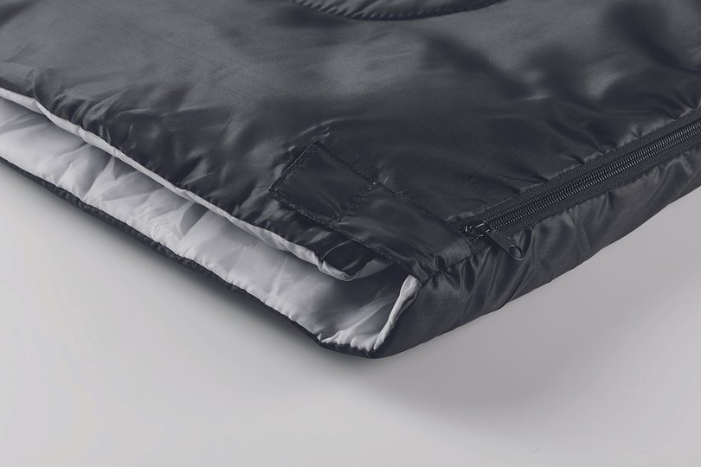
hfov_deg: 14.7
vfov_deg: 9.8
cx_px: 395
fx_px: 2726
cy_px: 182
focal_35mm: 140
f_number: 14
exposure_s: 1/125
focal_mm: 105
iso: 100
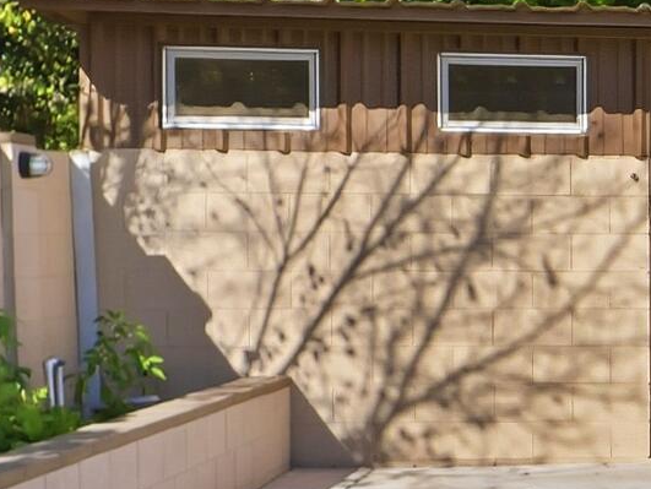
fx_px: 2127
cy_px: 324
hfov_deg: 14.8
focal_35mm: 113
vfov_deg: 13.1
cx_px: 1238
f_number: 1.7
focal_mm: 10
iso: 125
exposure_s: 1/8000
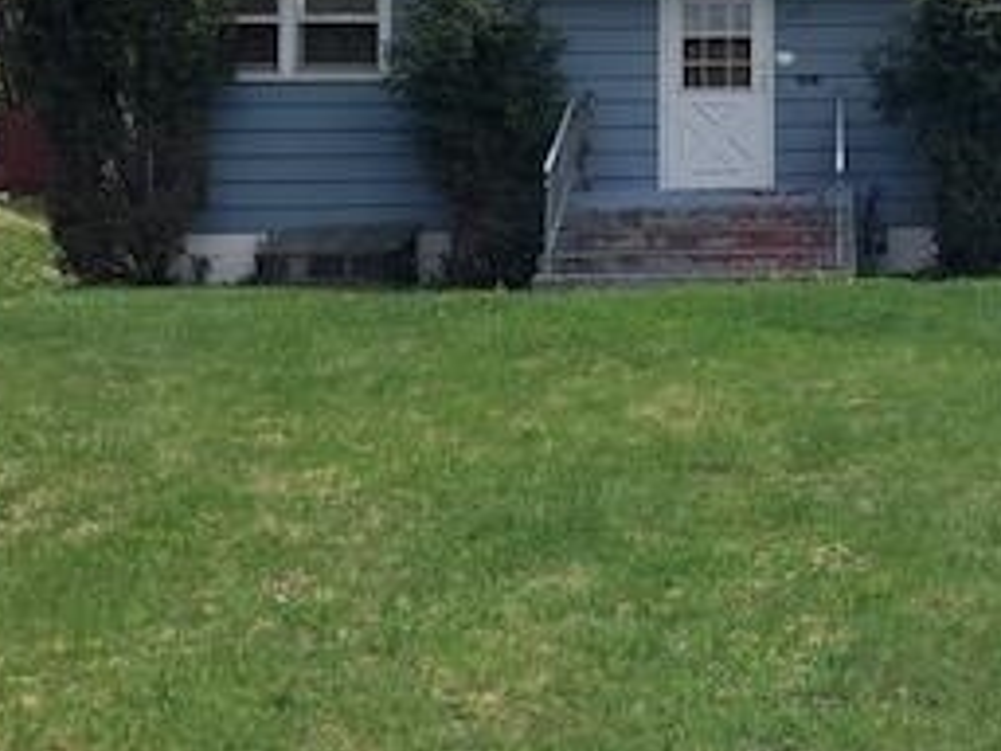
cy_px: 66
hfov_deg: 26.9
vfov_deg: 20.6
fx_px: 2024
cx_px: 880
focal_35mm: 70
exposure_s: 1/1600
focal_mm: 3.99
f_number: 1.8
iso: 20
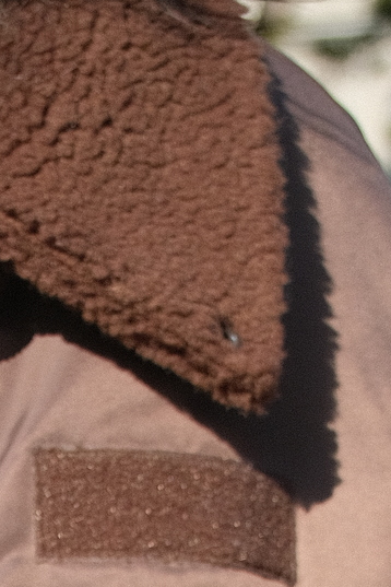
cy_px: 1281
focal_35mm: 143
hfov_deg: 9.4
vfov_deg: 12.2
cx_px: -96
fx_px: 2330
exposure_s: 1/3200
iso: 400
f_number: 2.8
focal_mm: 21
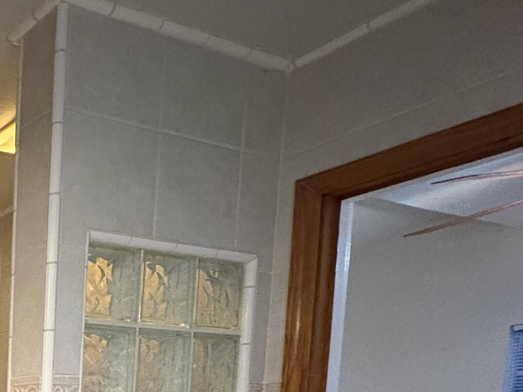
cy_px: 486
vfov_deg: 30.5
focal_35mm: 39
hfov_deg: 32.1
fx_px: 589
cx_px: -200
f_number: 2.2
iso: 1000
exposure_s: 1/40
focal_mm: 2.22
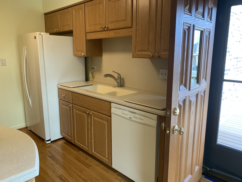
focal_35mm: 26
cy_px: 91
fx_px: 182
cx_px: 121
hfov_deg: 67.3
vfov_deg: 53.1
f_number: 1.8
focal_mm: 4.25
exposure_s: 1/60
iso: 64
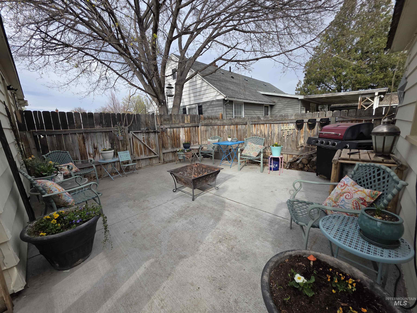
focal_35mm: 13
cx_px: 208
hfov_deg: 106.2
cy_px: 156
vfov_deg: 89.9
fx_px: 157
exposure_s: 1/775
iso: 40
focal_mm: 2.2
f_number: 1.9
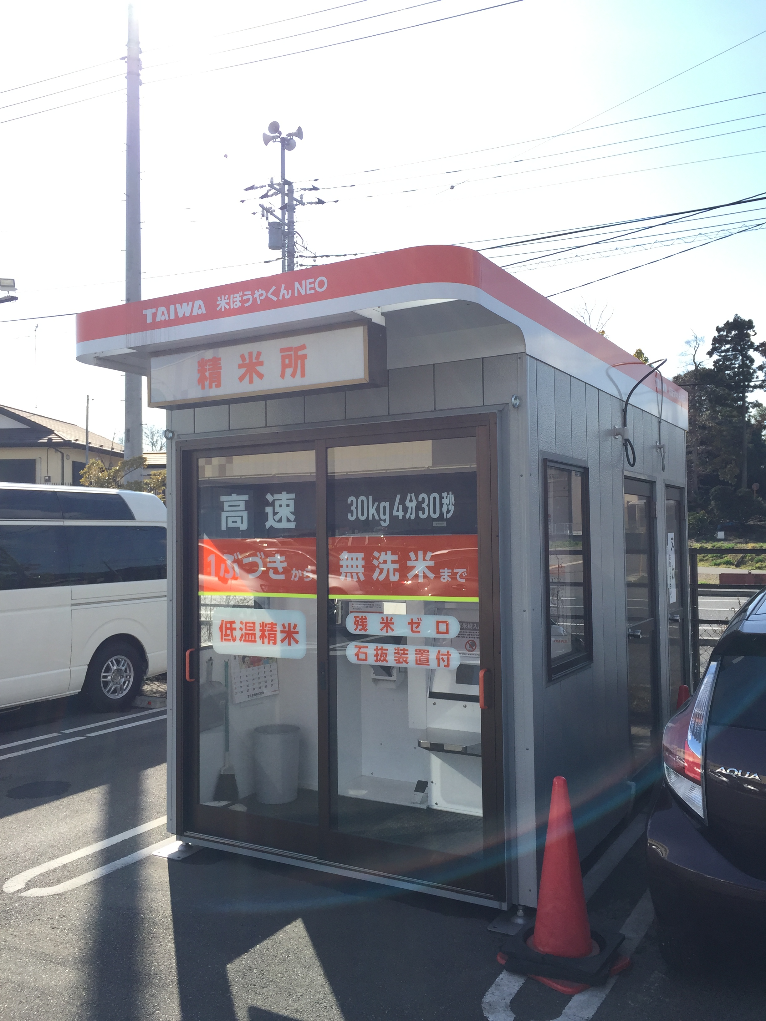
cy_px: 510
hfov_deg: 48.2
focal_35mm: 29
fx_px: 856
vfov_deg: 61.7
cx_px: 383
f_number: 2.2
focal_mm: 4.15
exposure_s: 1/1068
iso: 32
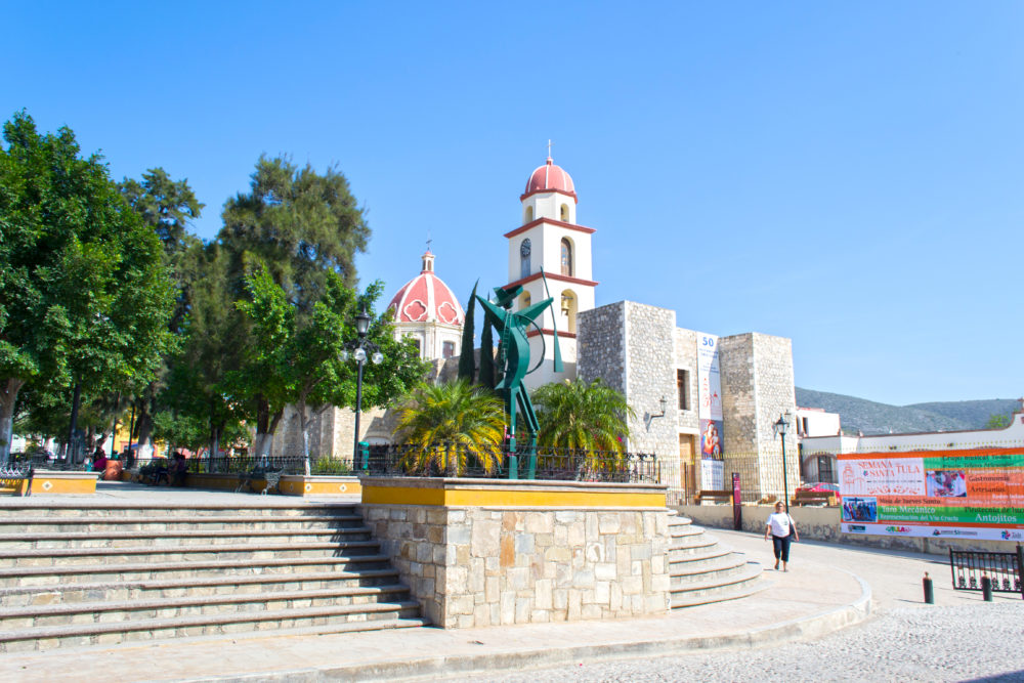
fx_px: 768
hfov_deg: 67.4
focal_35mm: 27
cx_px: 512
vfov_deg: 47.9
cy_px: 342
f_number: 8
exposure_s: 1/250
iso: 100
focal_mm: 18
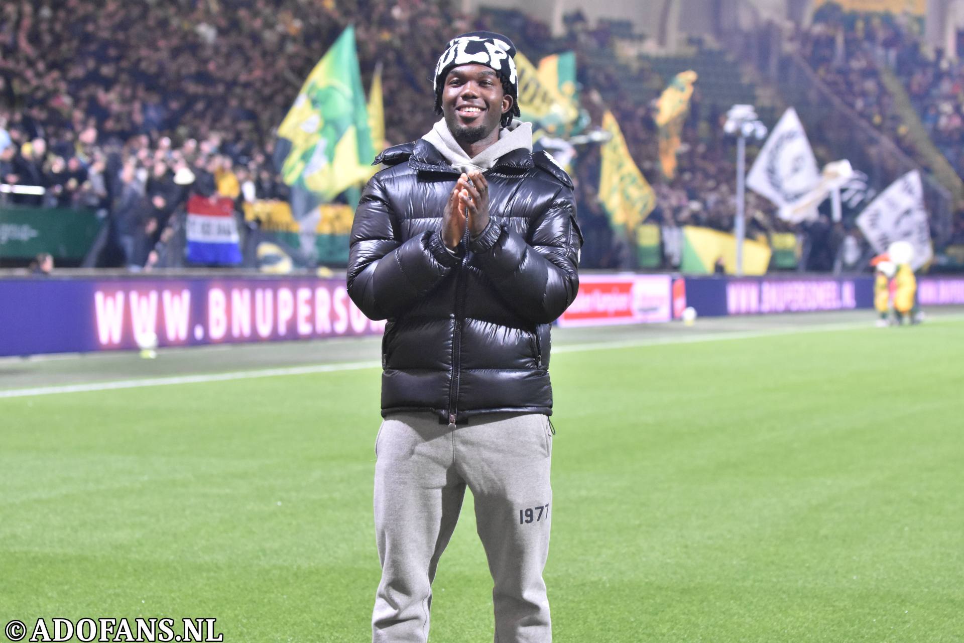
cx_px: 482
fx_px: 2811
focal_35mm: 105
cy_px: 322
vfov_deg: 13.0
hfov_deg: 19.5
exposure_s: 1/160
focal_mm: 70
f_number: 2.8
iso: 2500
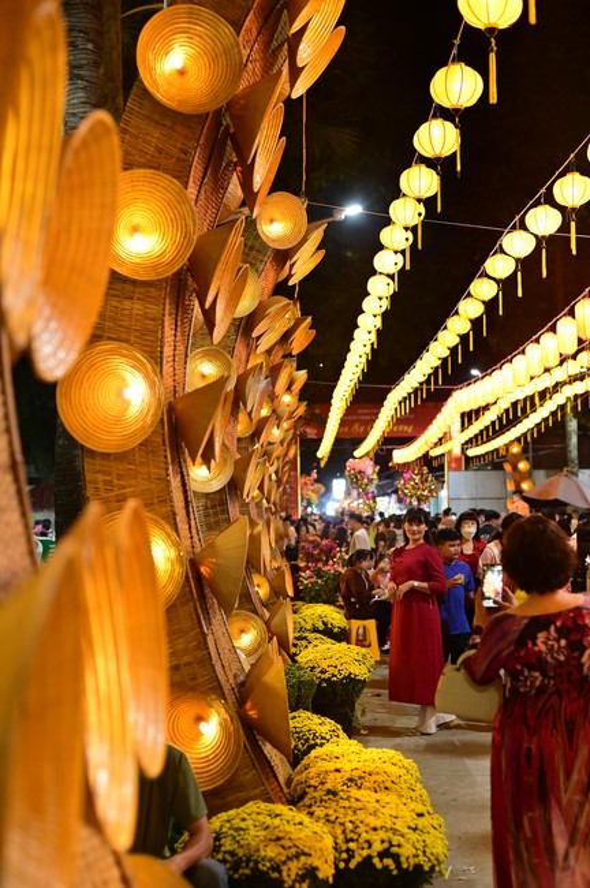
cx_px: 295
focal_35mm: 50
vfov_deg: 39.6
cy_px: 444
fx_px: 1232
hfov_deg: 26.9
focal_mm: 50
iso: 2500
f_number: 2.5
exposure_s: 1/160
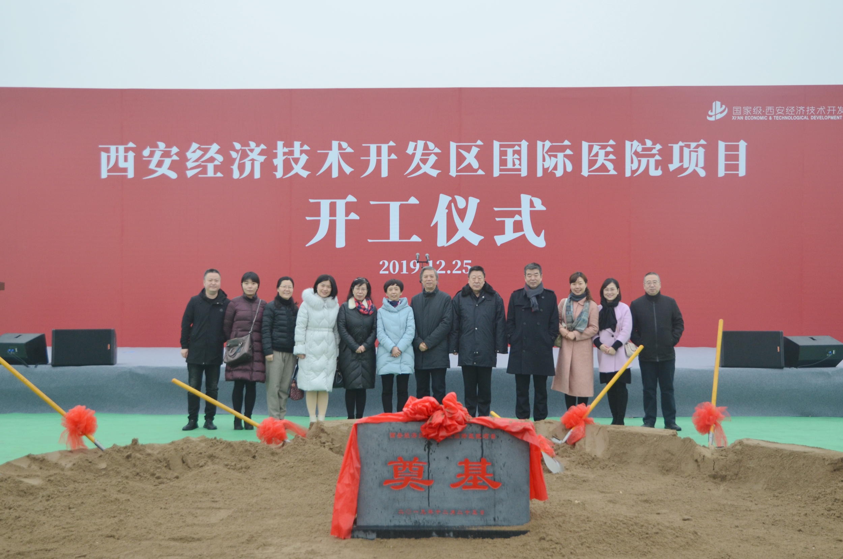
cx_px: 422
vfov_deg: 35.4
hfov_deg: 51.4
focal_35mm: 38
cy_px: 280
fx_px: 876
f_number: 5.6
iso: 400
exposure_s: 1/125
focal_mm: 25
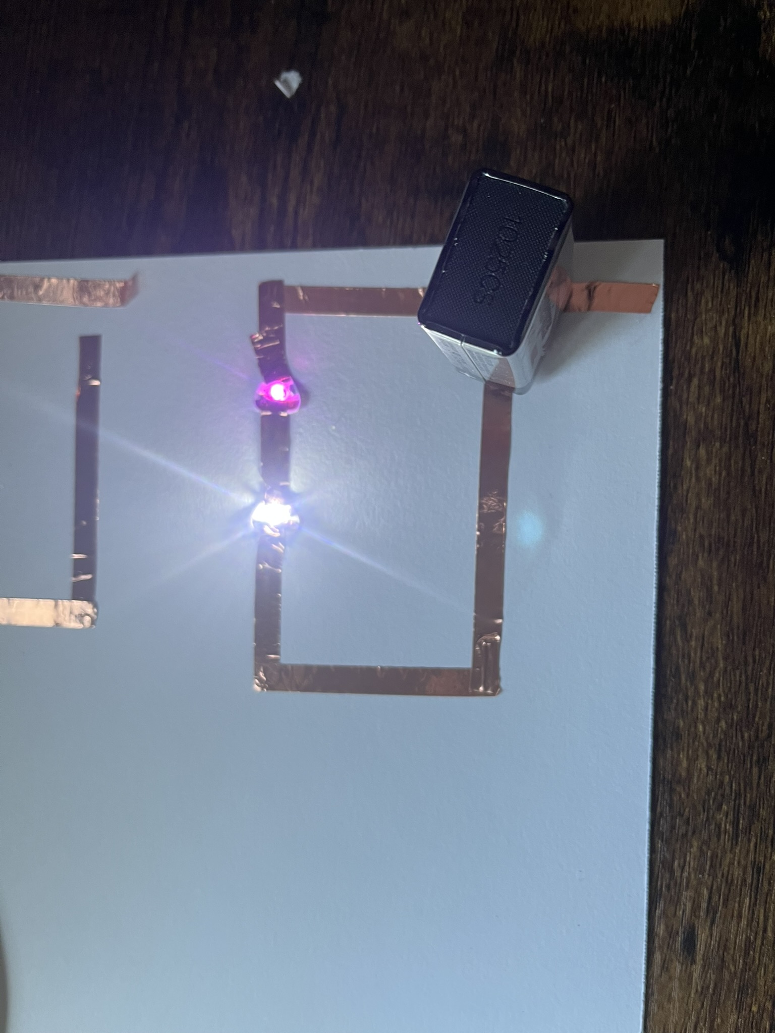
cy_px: 516
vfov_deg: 67.3
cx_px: 388
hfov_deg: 53.1
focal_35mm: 26
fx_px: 776
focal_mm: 5.1
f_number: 1.6
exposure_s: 1/60
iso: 125
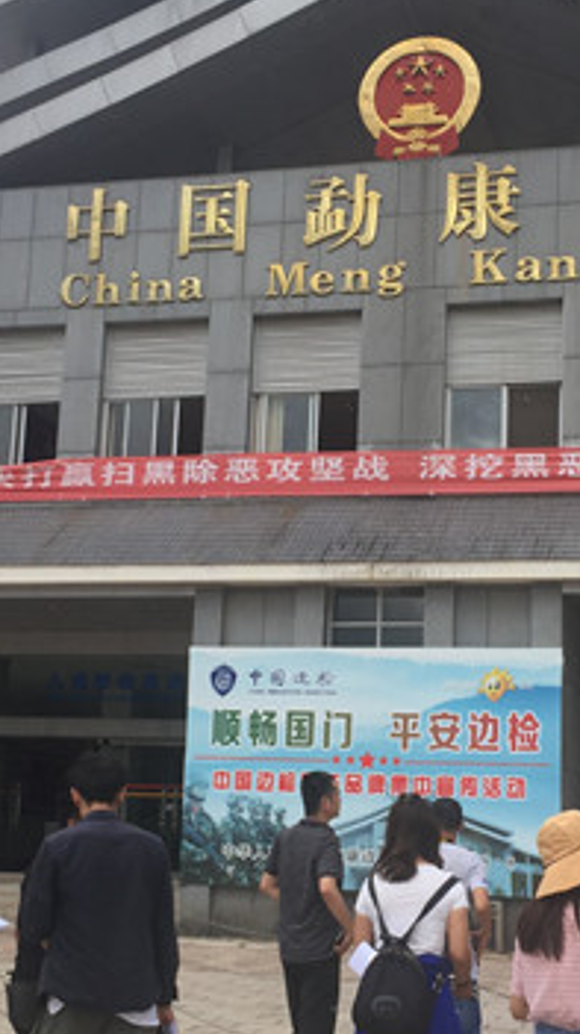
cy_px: 574
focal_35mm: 54
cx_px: 386
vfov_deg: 38.5
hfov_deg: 22.1
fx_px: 1479
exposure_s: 1/824
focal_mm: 4.15
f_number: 2.2
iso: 32
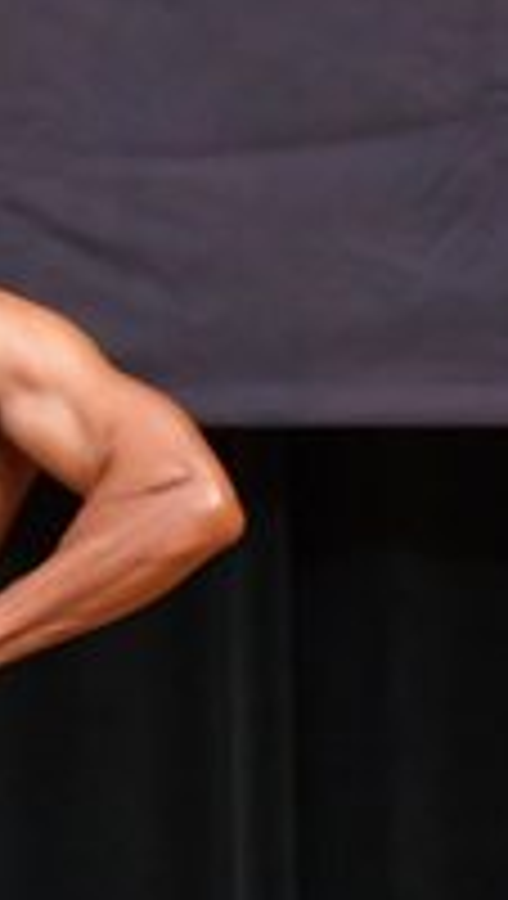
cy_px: 958
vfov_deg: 1.9
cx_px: 7
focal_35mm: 1155
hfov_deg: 1.1
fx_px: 27566
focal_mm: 190
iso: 6400
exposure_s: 1/400
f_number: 5.6
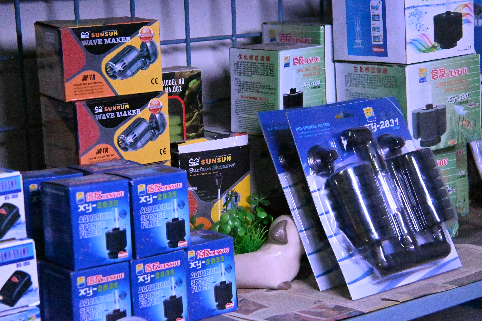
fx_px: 1004
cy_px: 160
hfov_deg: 27.0
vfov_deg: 18.2
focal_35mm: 75
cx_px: 241
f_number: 7.1
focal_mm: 50
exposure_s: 1/2000
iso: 51200
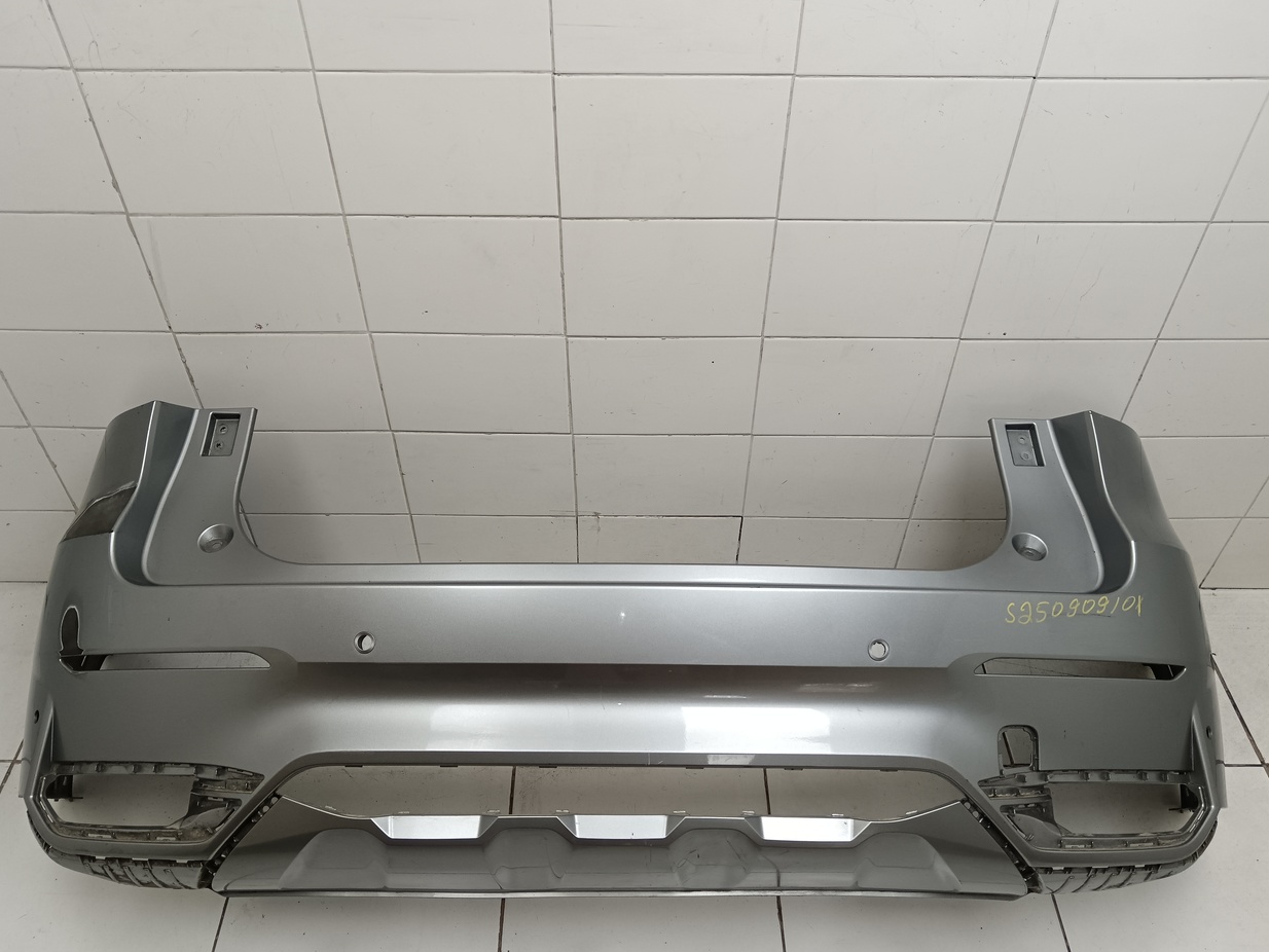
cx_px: 617
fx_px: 1027
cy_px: 485
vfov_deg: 49.8
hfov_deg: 63.4
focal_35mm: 28
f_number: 1.9
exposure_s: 1/100
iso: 313
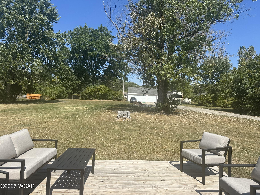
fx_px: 180
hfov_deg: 71.6
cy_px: 98
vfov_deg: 56.8
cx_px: 130
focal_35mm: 24
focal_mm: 6.86
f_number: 1.78
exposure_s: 1/4545
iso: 80
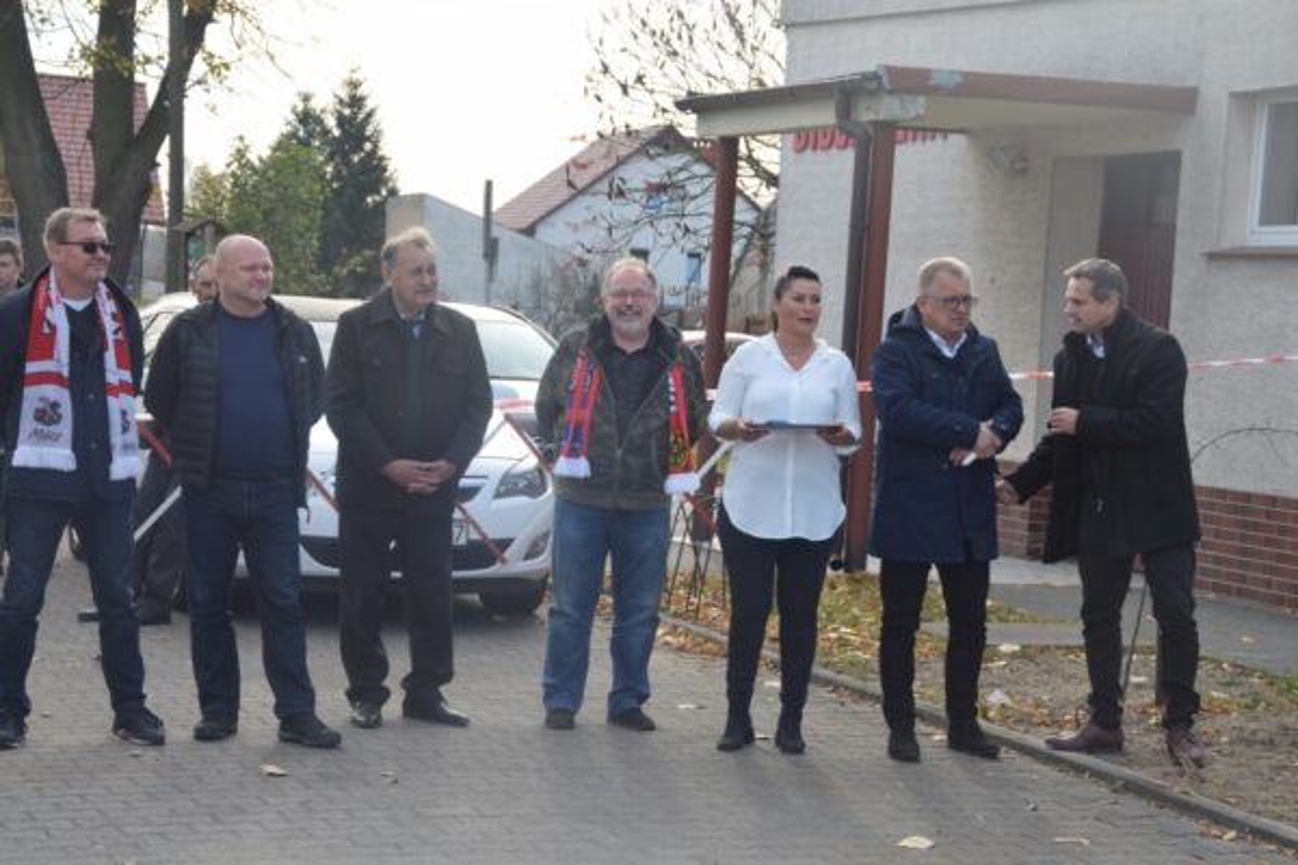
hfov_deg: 23.4
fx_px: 3137
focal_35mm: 87
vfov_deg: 15.7
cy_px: 432
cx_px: 649
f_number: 8
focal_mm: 58
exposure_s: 1/250
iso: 280
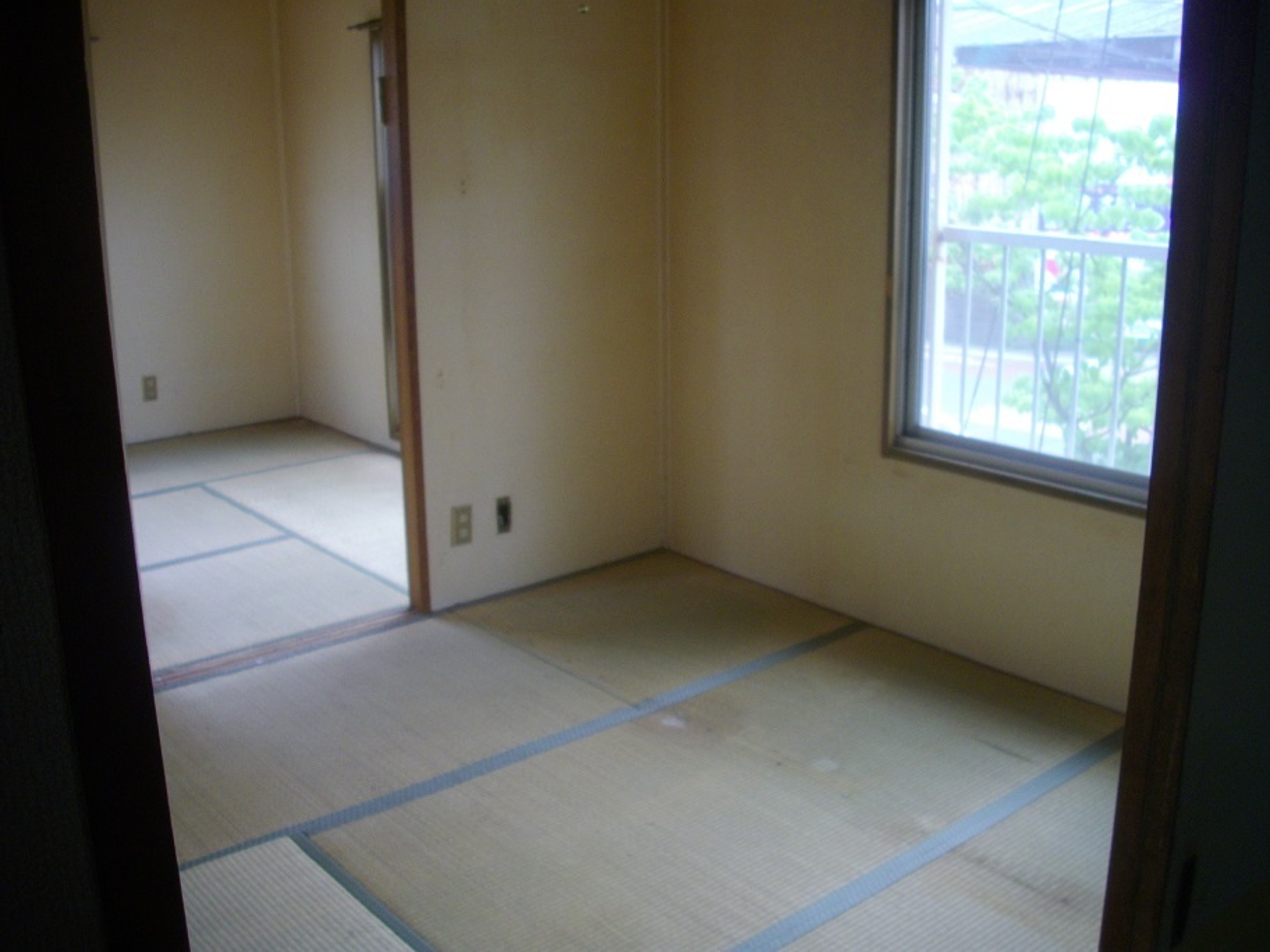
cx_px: 635
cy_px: 476
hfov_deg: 50.1
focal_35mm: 37
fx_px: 1357
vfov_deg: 38.7
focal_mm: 6.2
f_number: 2.8
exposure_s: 1/125
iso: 137
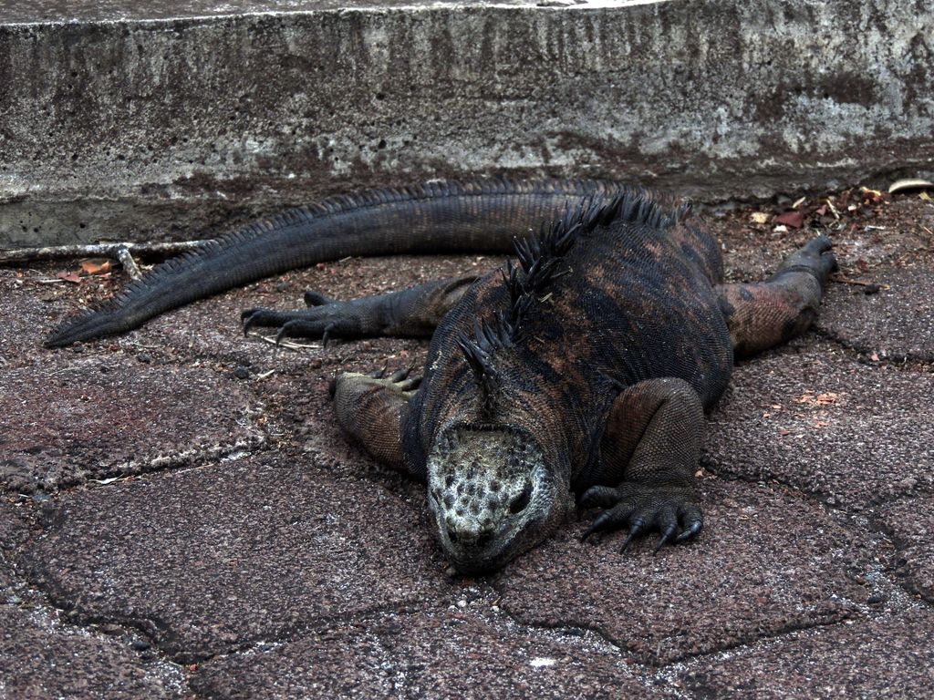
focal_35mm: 100
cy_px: 350
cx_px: 467
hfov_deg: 19.6
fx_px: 2698
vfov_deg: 14.8
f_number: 4.1
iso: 100
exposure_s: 1/60
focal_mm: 17.8
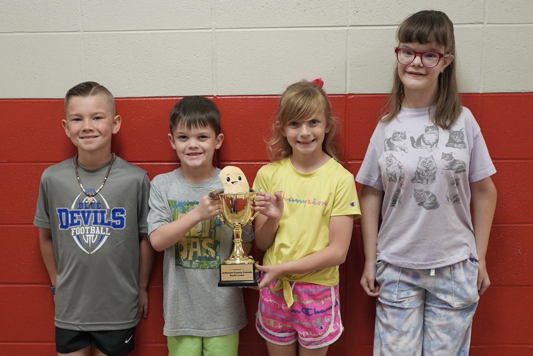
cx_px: 266
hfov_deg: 60.3
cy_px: 178
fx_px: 459
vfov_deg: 42.3
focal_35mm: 31
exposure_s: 1/160
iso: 2000
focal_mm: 31
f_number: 4
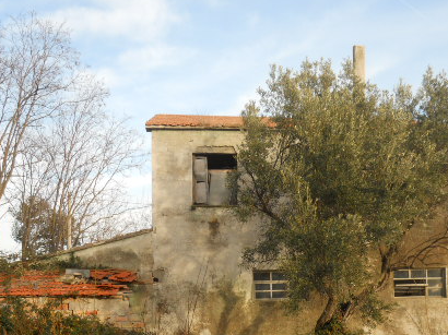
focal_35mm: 50
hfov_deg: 37.9
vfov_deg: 28.8
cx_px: 290
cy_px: 231
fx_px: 647
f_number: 2.8
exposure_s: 1/400
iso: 80
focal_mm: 5.7
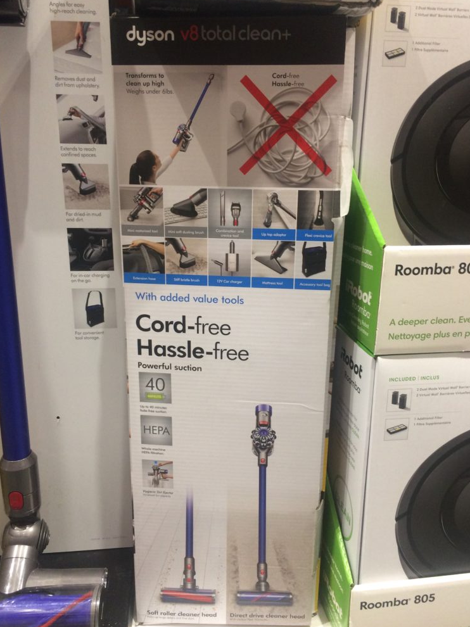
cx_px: 241
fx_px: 543
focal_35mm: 30
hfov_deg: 46.8
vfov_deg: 60.0
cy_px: 307
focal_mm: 4.15
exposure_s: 1/33
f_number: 2.2
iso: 160
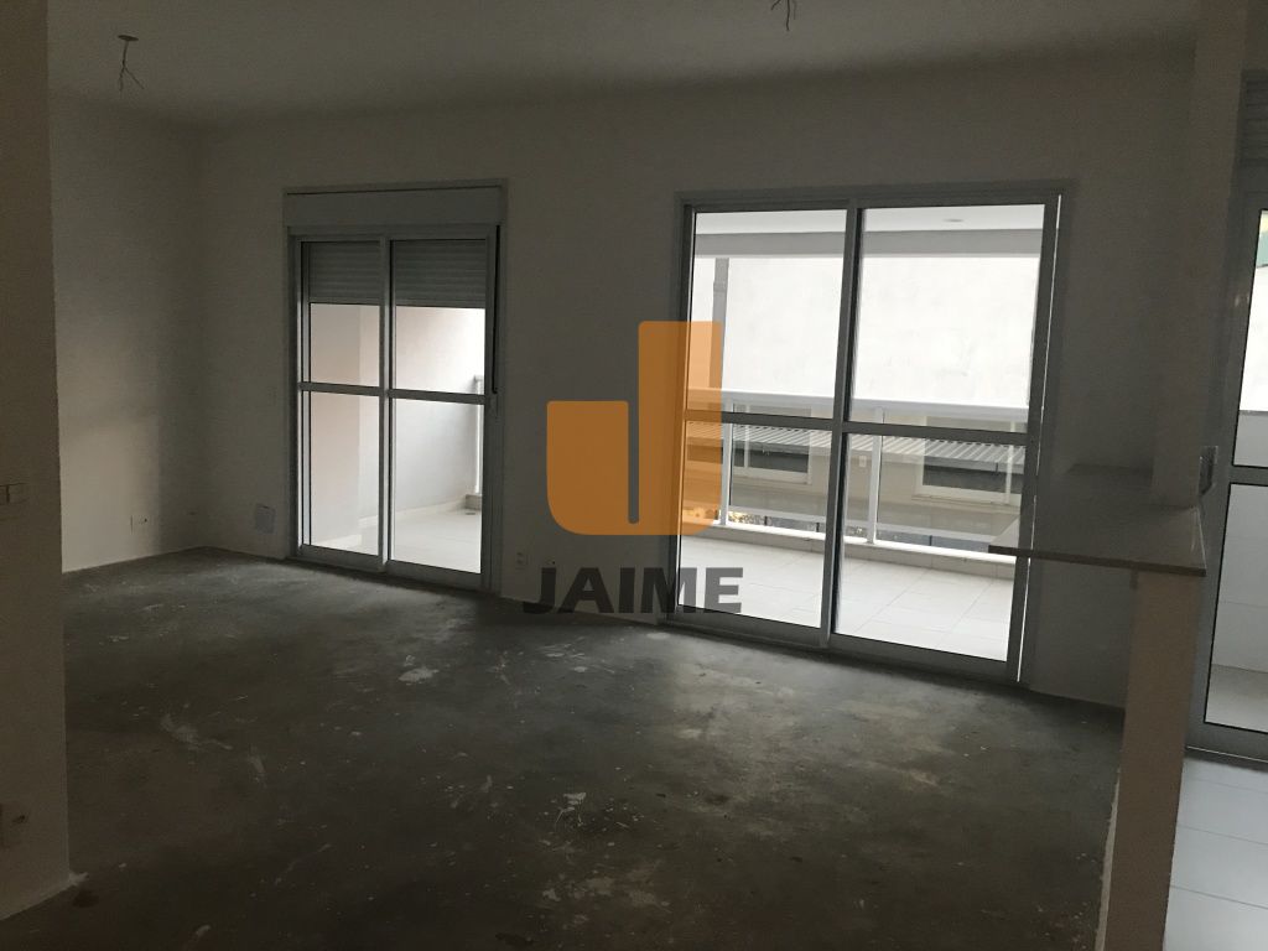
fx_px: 1026
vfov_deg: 49.7
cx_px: 634
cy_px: 476
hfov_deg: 63.4
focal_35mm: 28
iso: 80
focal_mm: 3.99
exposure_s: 1/15
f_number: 1.8
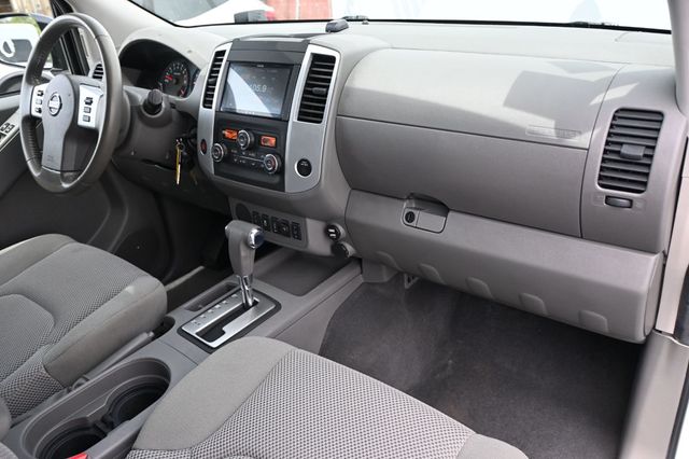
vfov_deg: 44.6
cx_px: 344
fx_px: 559
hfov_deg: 63.2
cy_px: 230
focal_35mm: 29
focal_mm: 19.5
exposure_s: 1/250
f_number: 3.8
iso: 400
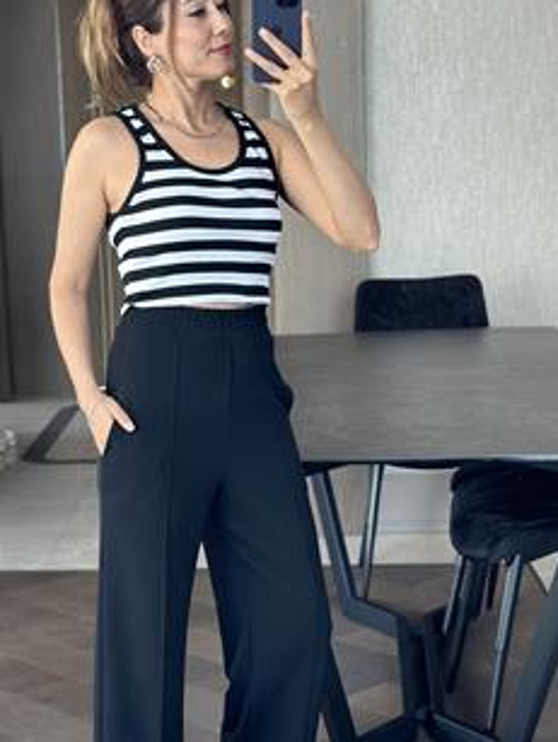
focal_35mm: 79
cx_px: 188
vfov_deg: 24.6
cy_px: 474
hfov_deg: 18.6
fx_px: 1694
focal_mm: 6.86
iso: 125
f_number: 1.78
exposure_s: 1/66
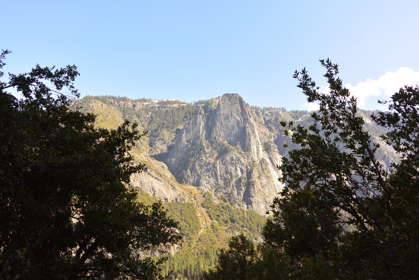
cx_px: 210
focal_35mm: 30
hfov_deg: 61.9
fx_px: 349
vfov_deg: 43.6
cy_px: 140
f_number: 4.5
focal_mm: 11.4
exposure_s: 1/500
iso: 160
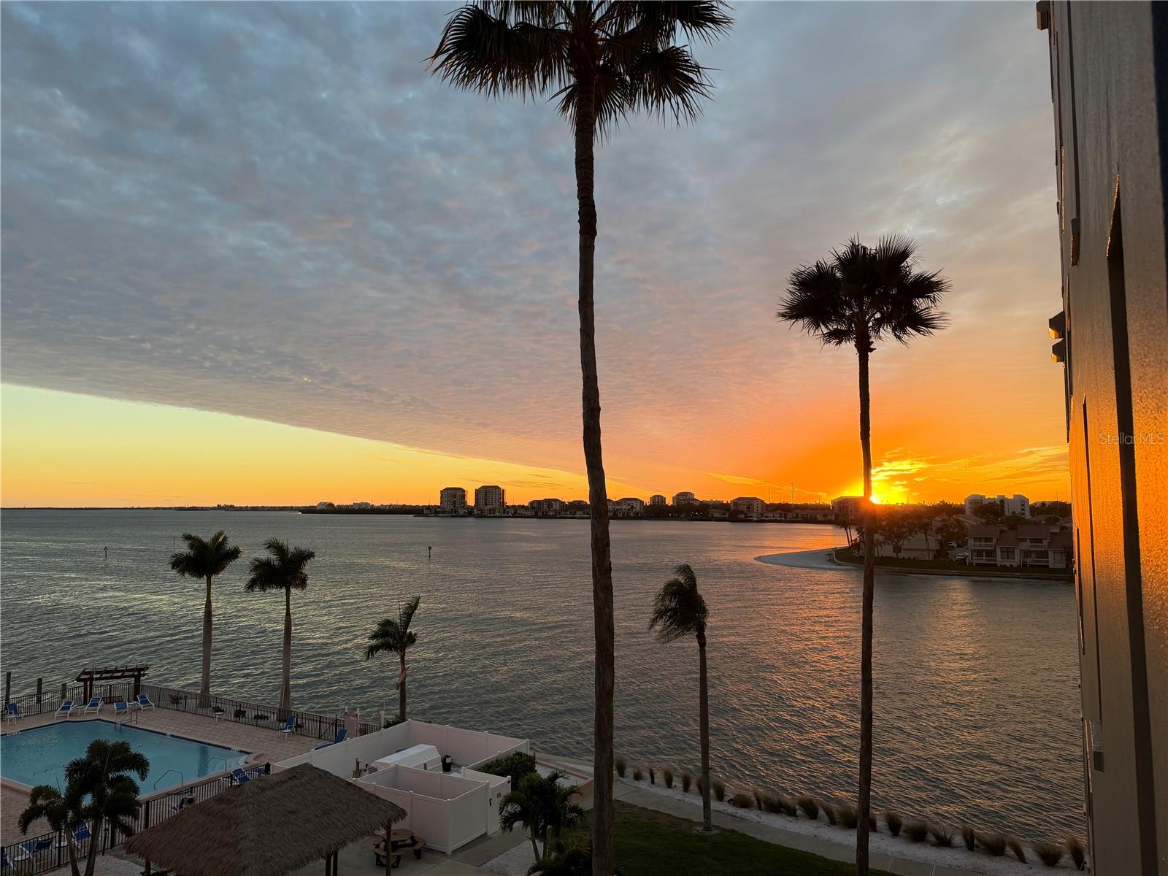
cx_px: 584
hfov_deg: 71.6
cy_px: 438
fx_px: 810
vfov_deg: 56.8
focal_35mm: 24
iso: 100
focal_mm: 6.76
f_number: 1.78
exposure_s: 1/481
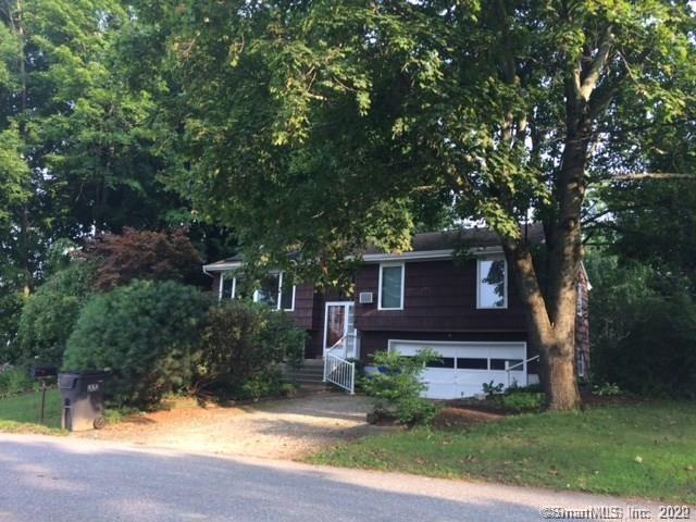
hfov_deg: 61.7
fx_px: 583
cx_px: 348
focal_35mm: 29
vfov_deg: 48.2
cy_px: 261
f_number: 2.2
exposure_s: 1/148
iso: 32
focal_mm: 4.15
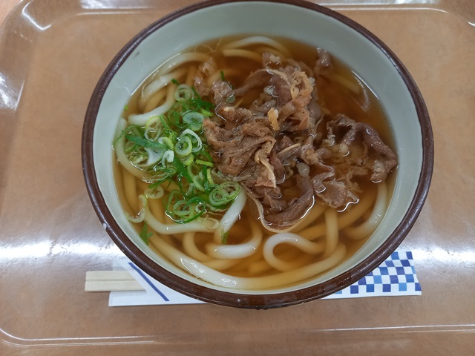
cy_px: 178
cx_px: 238
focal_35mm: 25
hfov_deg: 69.4
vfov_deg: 54.9
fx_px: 343
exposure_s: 1/60
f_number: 1.8
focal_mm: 4.65
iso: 320
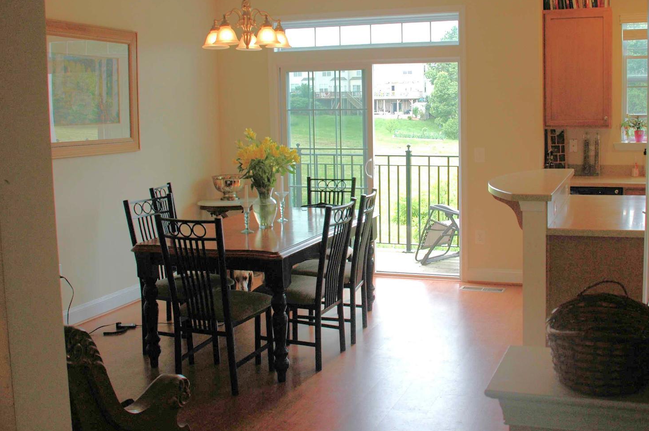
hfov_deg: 50.3
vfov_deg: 34.9
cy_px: 170
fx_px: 684
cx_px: 398
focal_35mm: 38
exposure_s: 1/100
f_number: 5
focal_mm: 18
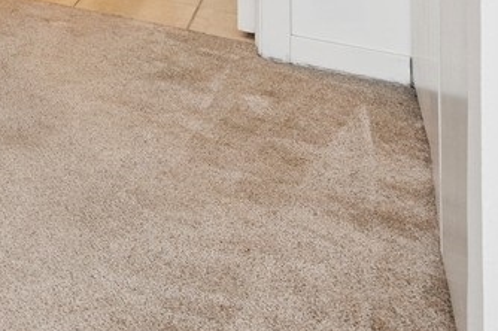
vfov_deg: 16.2
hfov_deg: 18.5
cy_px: -309
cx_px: -513
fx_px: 926
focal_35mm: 67
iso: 200
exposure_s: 1/4
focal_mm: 14
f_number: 9.5
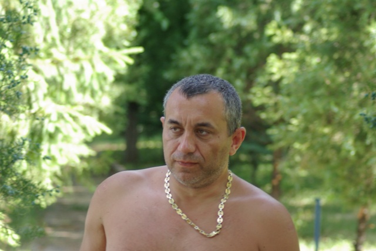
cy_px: 126
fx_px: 1411
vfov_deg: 10.2
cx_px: 188
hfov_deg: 15.2
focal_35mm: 135
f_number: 4.5
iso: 400
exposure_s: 1/180
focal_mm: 90
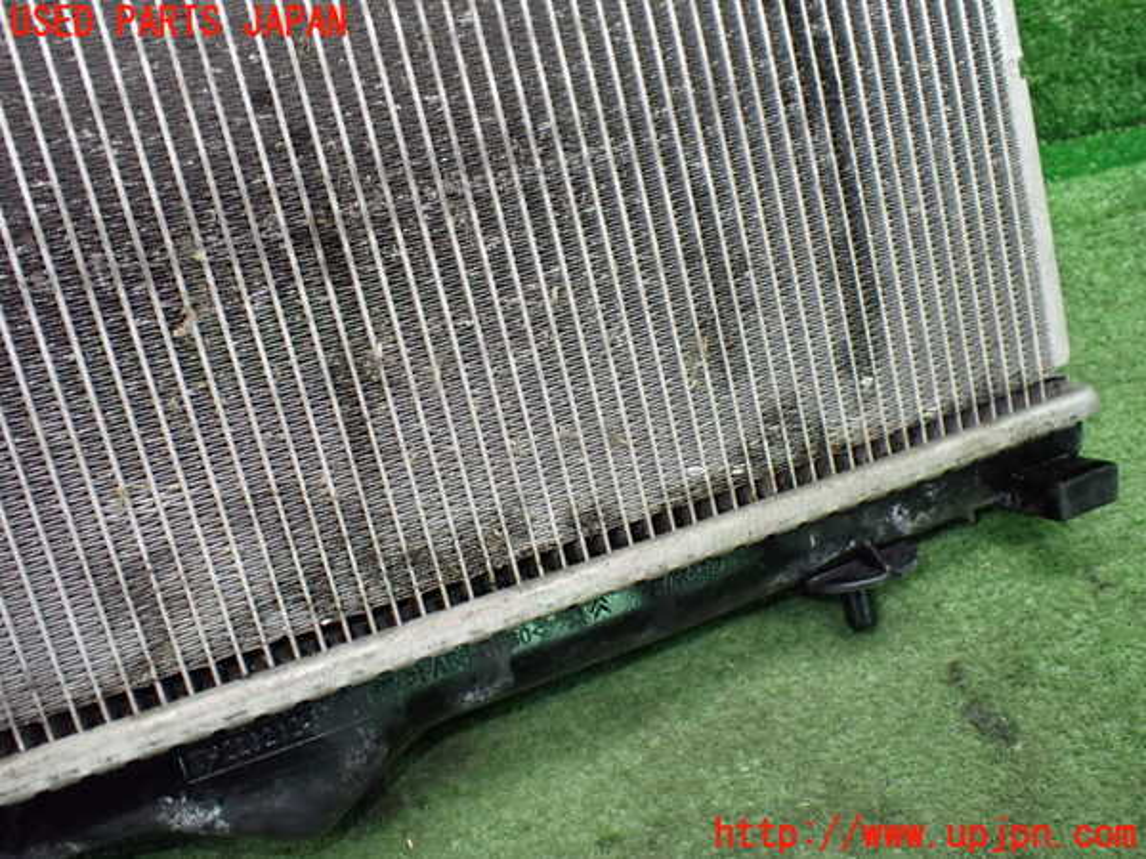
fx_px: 993
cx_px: 573
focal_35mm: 30
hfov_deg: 60.0
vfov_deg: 46.8
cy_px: 430
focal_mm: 5.4
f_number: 2.3
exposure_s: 1/100
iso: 800
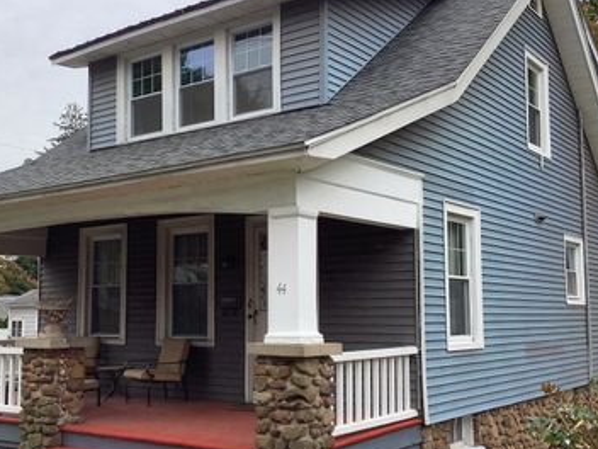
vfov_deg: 32.8
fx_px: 760
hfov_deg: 42.8
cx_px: 253
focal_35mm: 44
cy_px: 247
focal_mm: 3.3
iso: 25
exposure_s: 1/312
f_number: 2.4
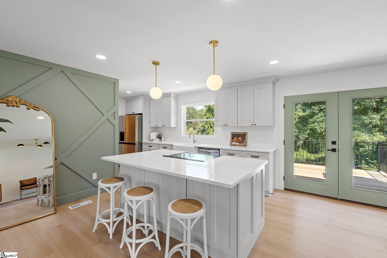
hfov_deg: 96.7
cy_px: 129
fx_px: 172
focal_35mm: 16
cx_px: 194
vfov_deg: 73.7
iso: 250
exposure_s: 1/13
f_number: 9
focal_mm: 16
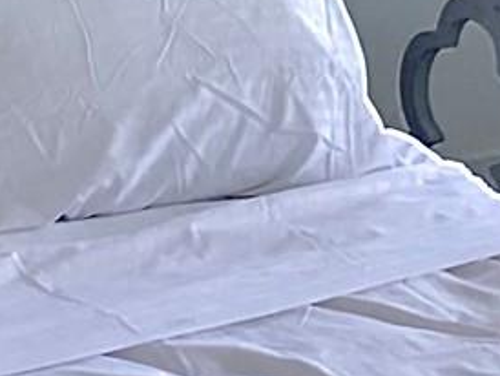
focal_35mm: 194
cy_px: -347
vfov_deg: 7.4
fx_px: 2805
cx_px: 493
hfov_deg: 10.1
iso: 64
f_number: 1.8
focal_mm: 4.25
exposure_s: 1/121
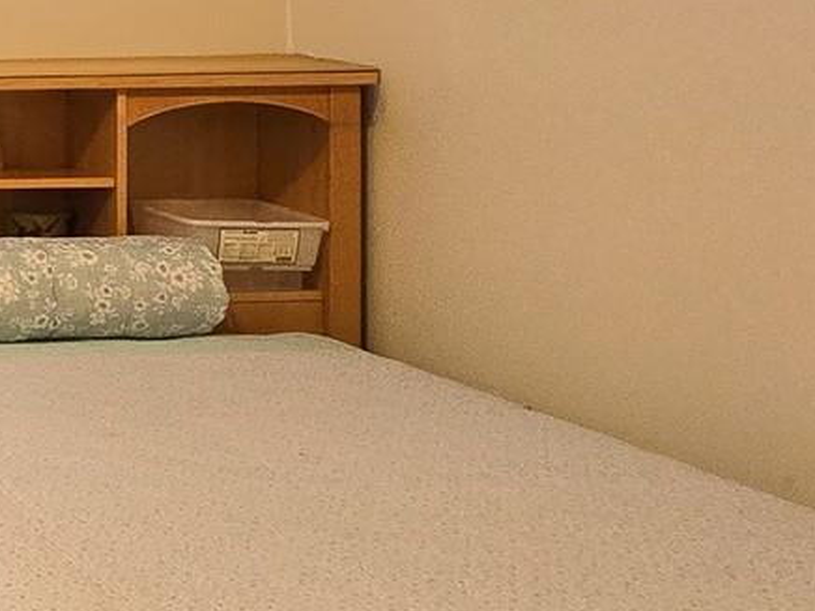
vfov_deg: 23.3
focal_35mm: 61
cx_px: -643
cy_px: 43
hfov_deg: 21.3
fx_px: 1436
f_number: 2.2
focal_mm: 2.2
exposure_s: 1/60
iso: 400
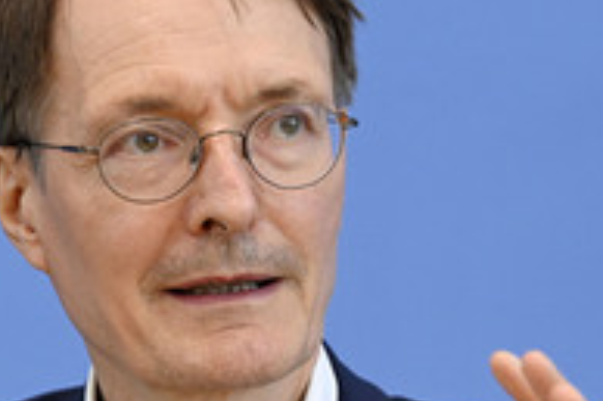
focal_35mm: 314
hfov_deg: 6.6
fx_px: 5255
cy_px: 314
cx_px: 138
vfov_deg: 4.4
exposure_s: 1/800
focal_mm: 135
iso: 4000
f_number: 5.6
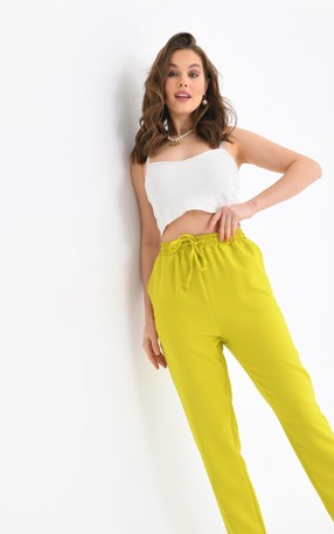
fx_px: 888
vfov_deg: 33.3
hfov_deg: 21.3
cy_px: 326
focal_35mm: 61
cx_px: 208
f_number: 6.3
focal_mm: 48
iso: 160
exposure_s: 1/125
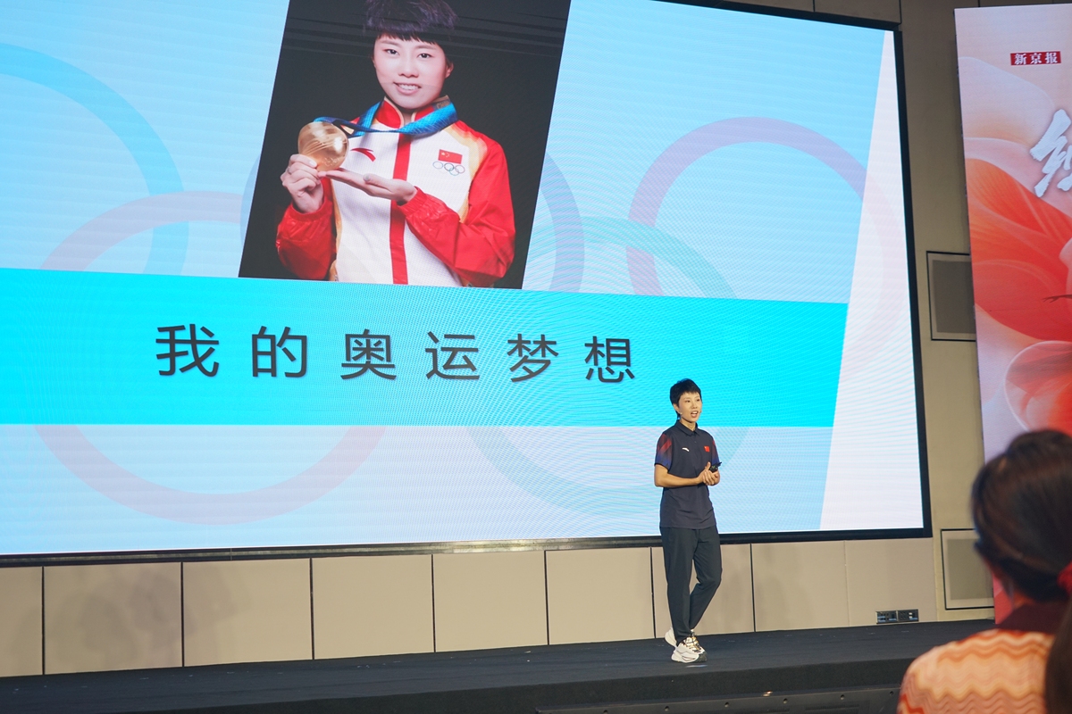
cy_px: 357
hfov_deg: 33.9
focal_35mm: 59
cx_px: 536
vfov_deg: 23.0
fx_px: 1757
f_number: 5.6
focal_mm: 59
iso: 800
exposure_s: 1/200
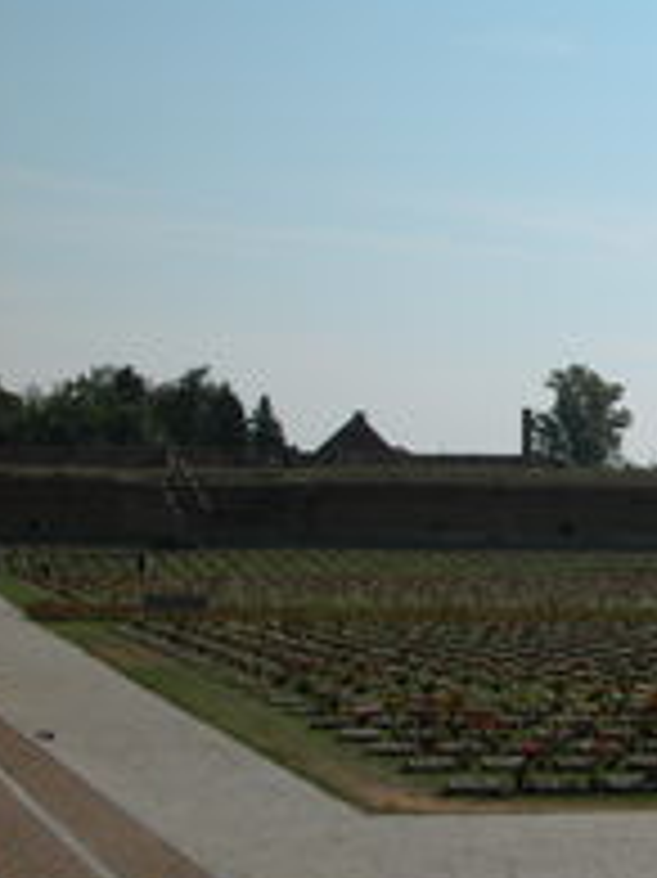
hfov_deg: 12.9
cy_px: 432
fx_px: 2812
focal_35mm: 111
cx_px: 846
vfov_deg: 17.7
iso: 100
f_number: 7.7
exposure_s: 1/610
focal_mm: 13.7
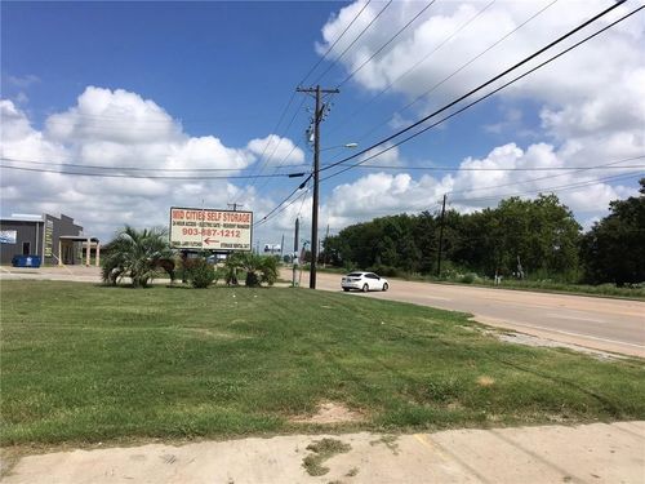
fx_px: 540
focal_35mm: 29
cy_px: 242
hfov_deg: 61.7
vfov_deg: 48.2
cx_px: 322
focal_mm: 4.15
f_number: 2.2
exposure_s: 1/2849
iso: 25
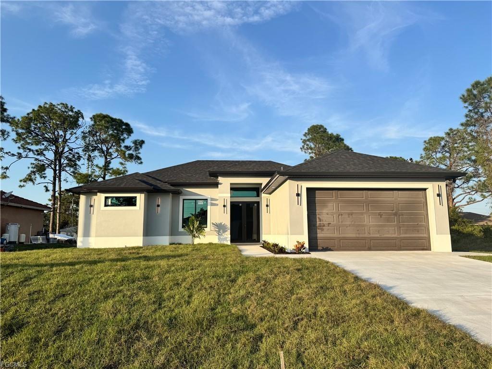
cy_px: 184
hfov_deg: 71.6
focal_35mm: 24
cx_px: 246
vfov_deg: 56.8
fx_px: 341
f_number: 1.78
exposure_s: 1/3247
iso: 80
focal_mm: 6.76
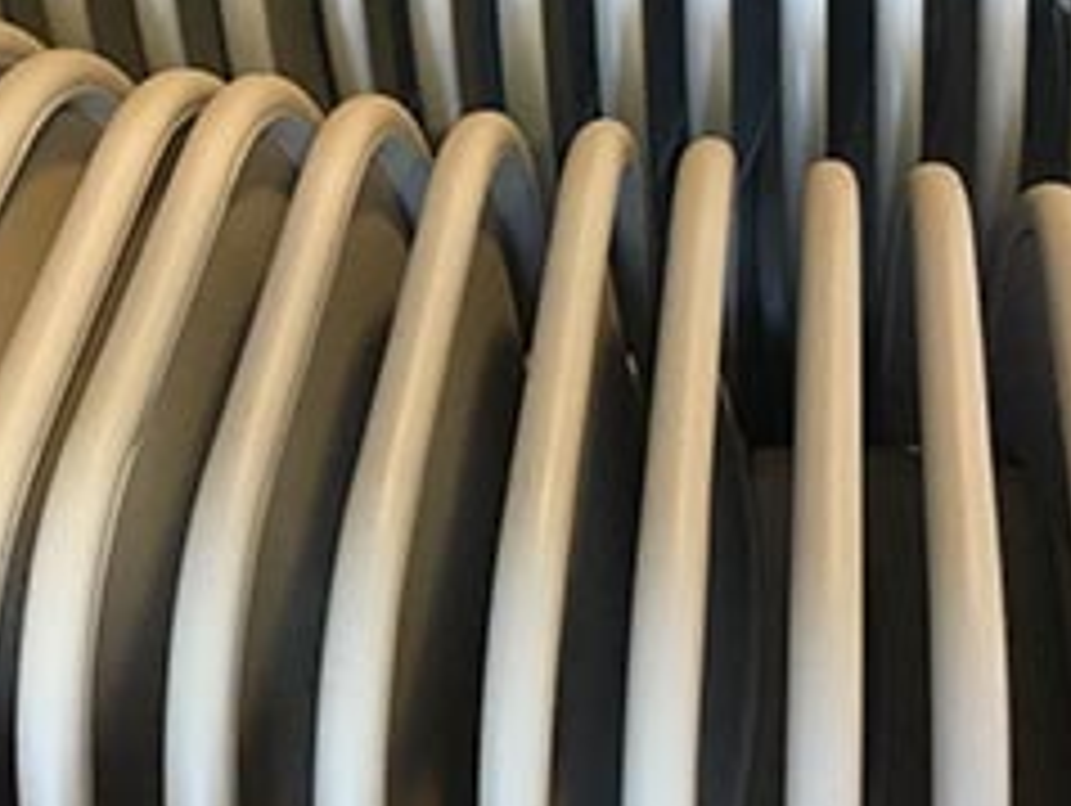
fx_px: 1610
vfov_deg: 27.8
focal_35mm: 52
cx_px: 396
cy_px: 581
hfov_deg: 36.6
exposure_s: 1/30
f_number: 2.4
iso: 200
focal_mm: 3.3
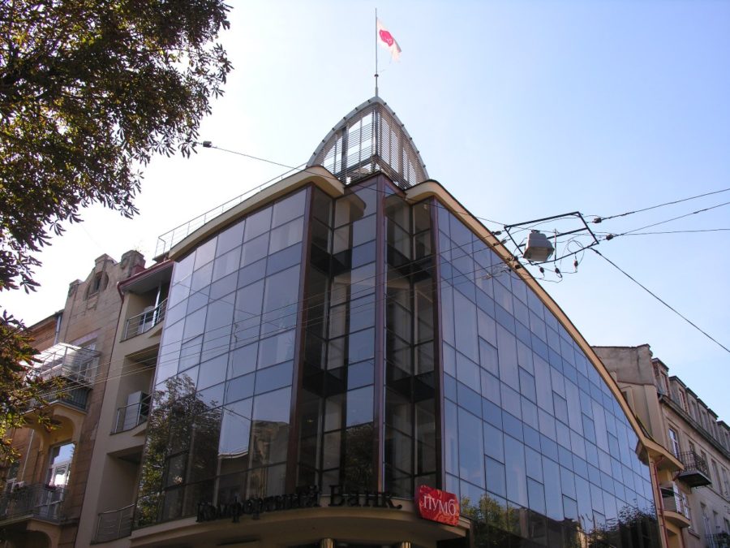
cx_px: 365
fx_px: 738
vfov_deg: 40.7
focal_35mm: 35
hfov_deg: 52.6
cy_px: 274
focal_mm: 8.9
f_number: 5
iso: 50
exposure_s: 1/155
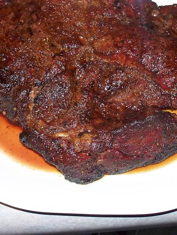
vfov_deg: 30.2
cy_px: 102
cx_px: 89
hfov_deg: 23.0
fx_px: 436
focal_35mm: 64
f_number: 2.8
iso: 200
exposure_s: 1/30
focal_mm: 7.54
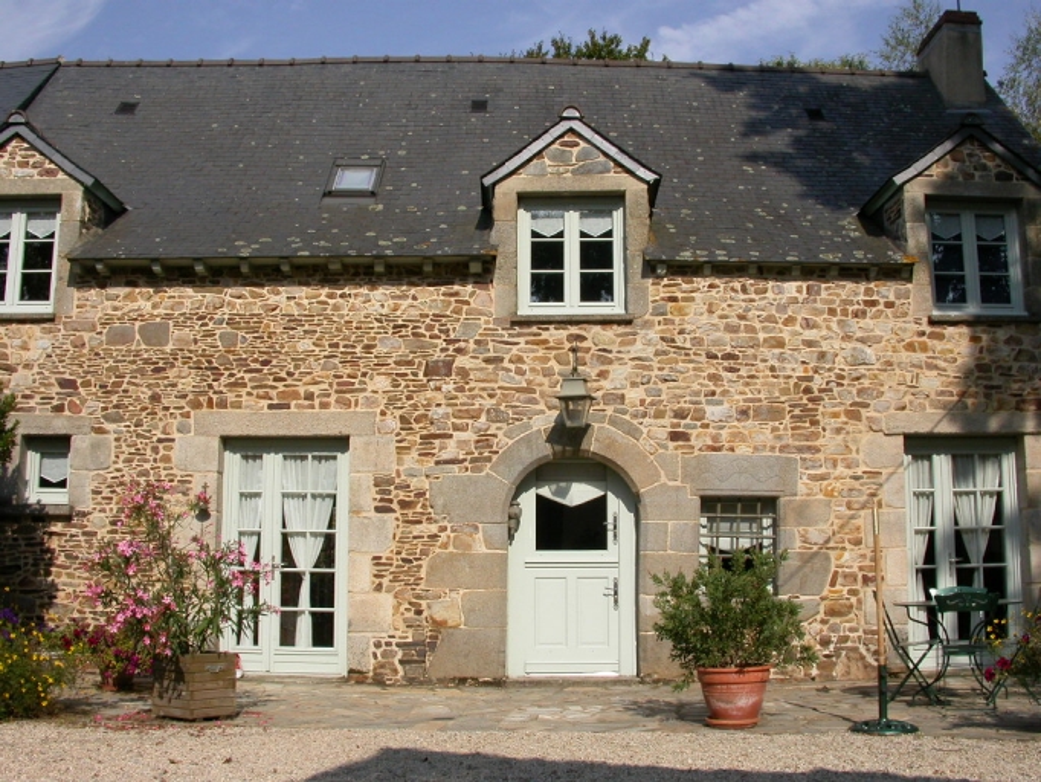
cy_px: 391
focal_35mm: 38
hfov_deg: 49.0
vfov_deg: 37.7
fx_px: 1143
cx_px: 520
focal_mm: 7.85
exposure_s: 1/520
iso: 100
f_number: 7.5
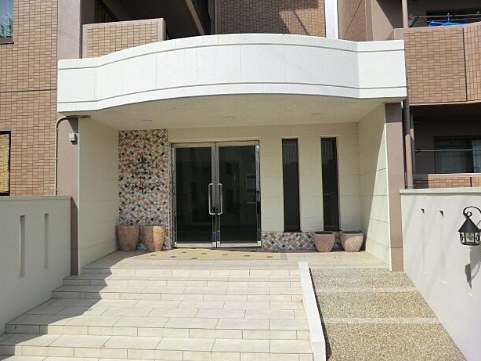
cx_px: 233
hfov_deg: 69.4
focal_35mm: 25
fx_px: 348
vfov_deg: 54.9
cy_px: 175
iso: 80
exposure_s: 1/400
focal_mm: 4.3
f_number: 7.5
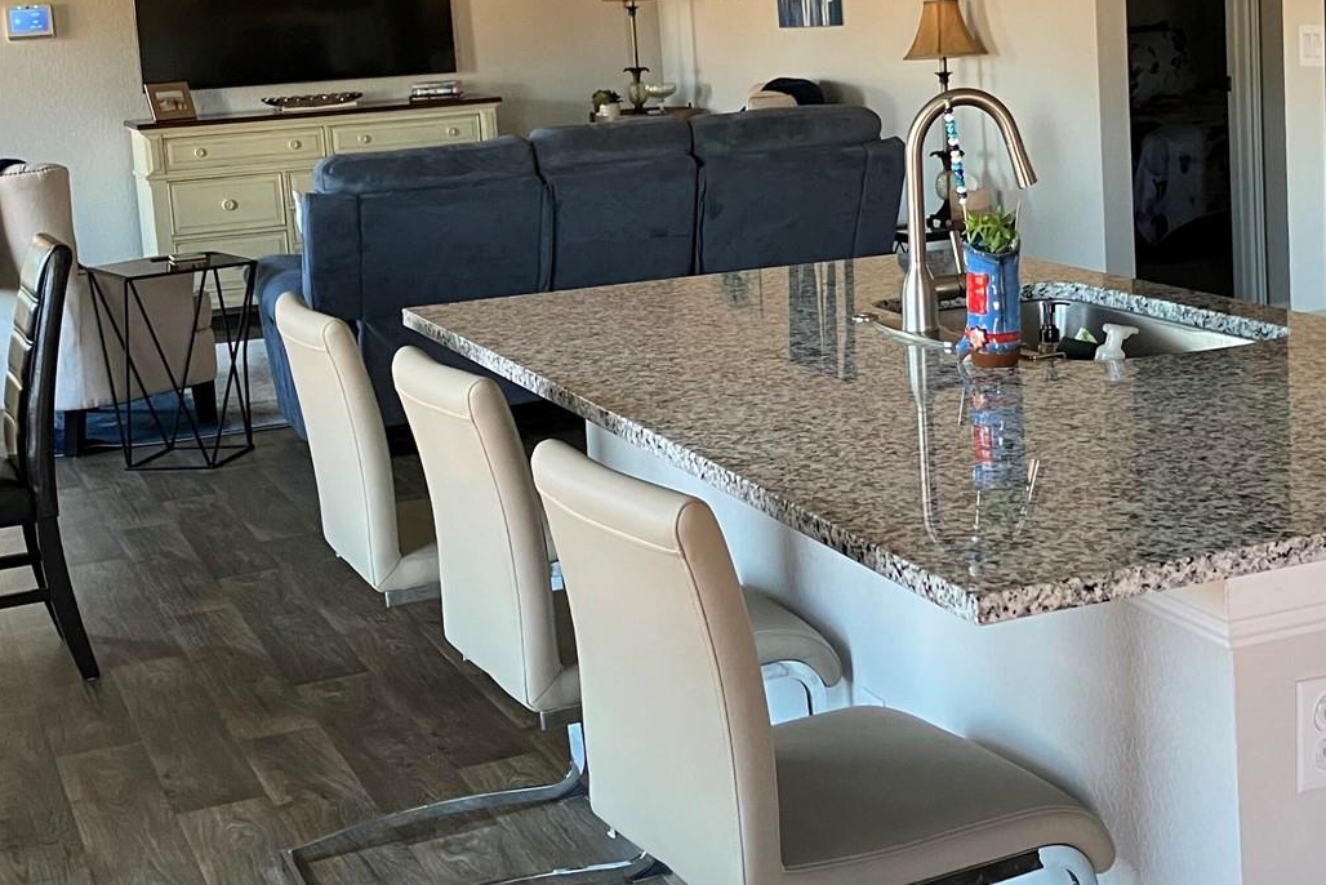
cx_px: 872
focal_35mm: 58
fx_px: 2137
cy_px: 284
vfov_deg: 23.3
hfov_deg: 34.2
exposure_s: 1/60
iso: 200
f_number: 1.8
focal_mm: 3.99
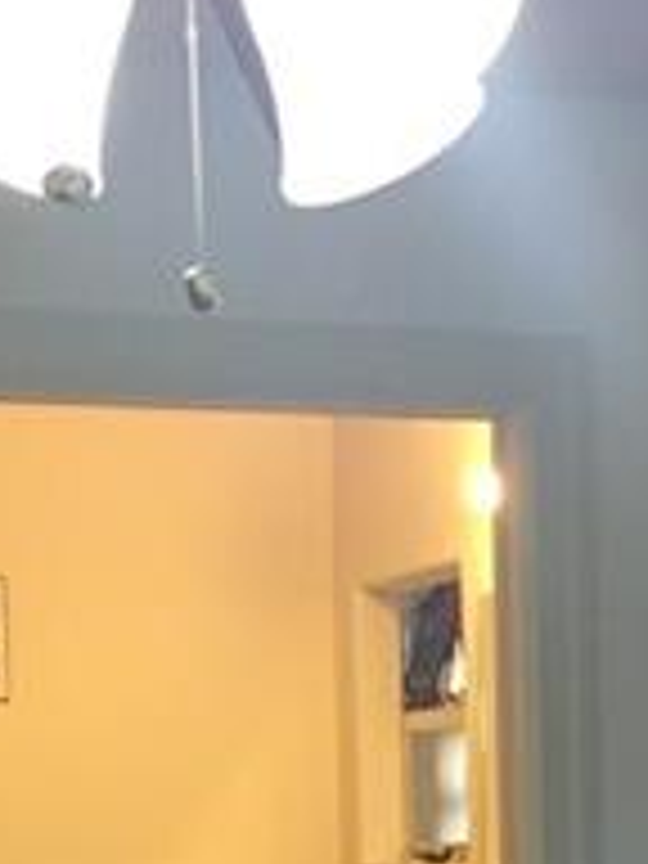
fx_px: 2895
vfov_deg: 15.7
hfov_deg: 12.7
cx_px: 477
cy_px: 1256
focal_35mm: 116
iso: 80
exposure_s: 1/30
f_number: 2.2
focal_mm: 4.15
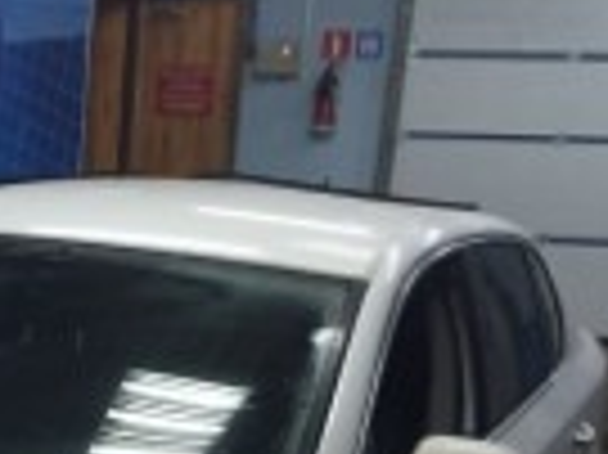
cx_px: -126
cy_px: 620
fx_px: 1509
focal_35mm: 86
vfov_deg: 16.1
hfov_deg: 21.2
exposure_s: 1/33
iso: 64
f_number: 2.2
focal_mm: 4.15
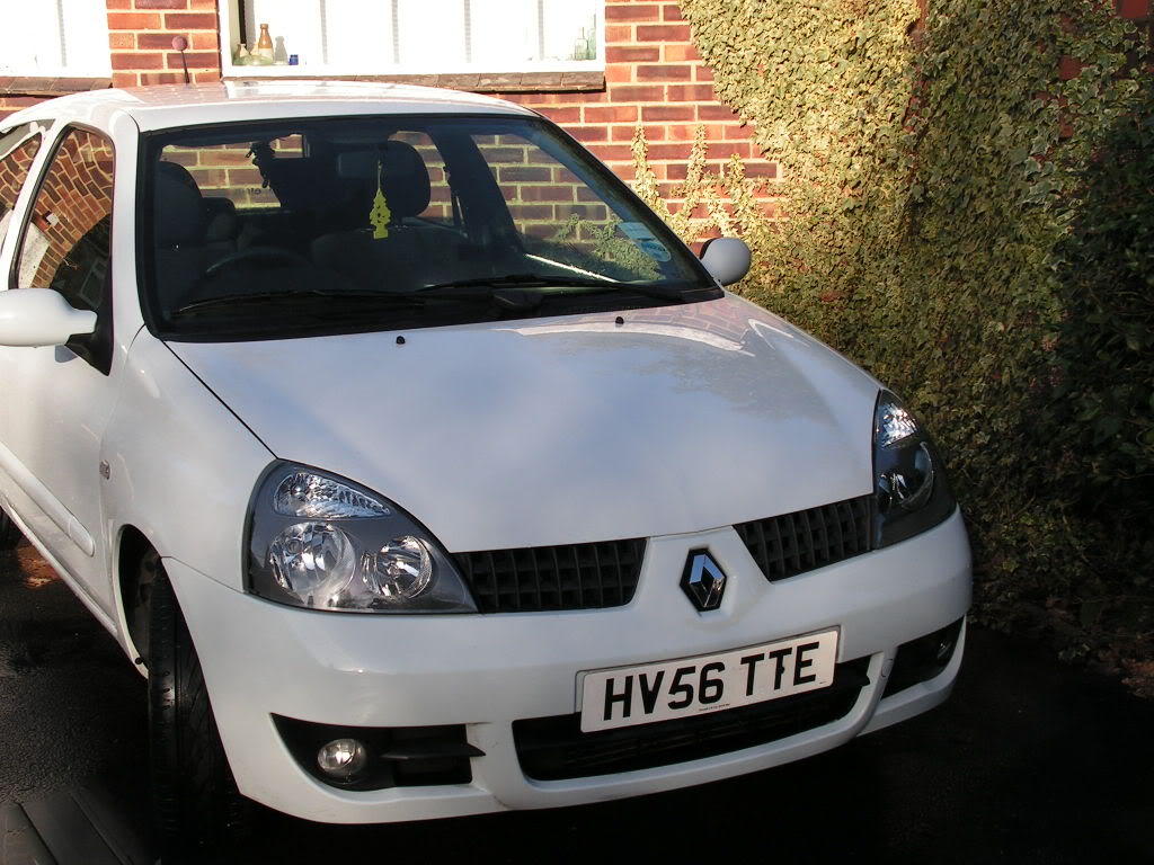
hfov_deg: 34.9
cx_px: 577
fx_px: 1834
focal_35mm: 55
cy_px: 432
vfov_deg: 26.6
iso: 64
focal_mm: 9.2
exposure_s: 1/320
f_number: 4.8
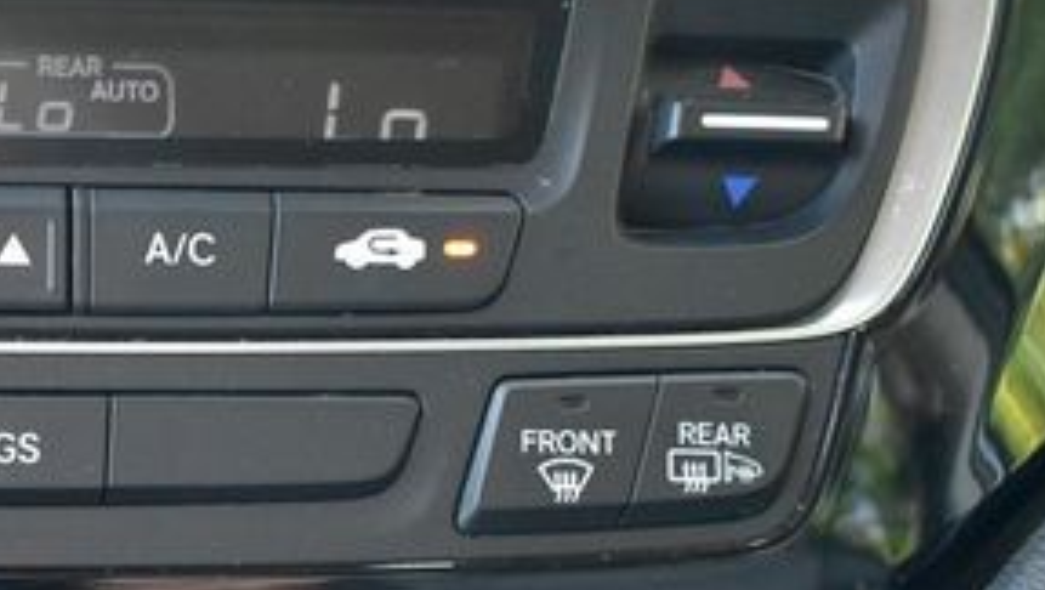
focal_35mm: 70
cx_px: -22
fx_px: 1941
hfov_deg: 28.1
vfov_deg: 16.8
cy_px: 617
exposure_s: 1/125
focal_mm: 20
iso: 4000
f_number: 3.5
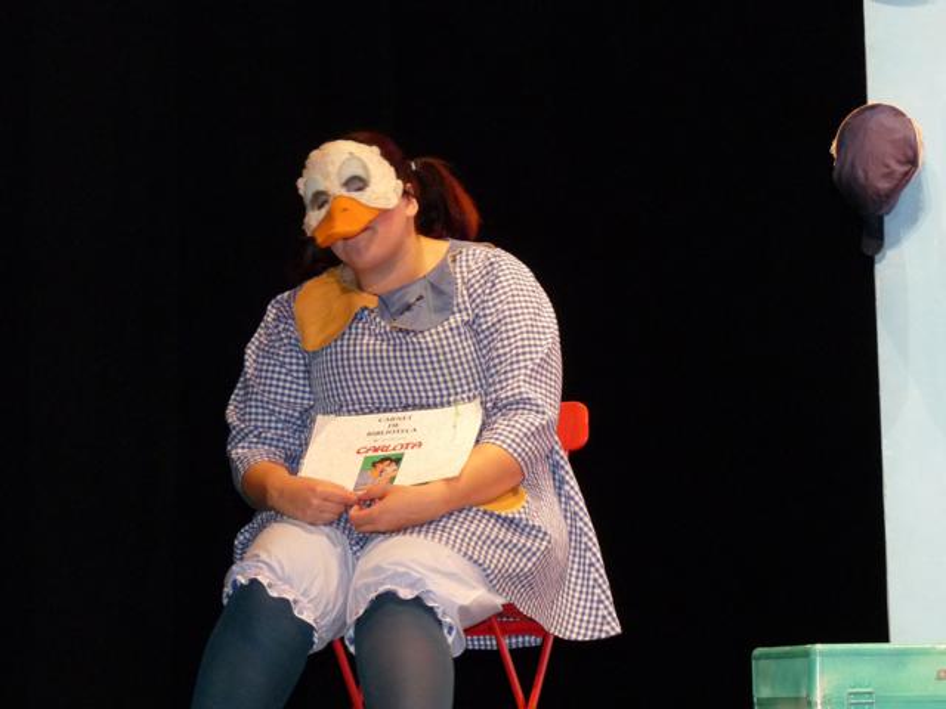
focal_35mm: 128
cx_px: 473
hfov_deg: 15.4
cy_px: 354
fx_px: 3498
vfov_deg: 11.6
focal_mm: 16.1
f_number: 3.4
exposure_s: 1/40
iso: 400
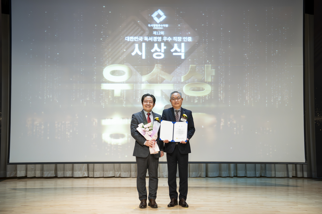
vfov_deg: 27.0
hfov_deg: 39.6
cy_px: 107
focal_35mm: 50
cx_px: 161
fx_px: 447
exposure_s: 1/200
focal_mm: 50
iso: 3200
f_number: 3.2
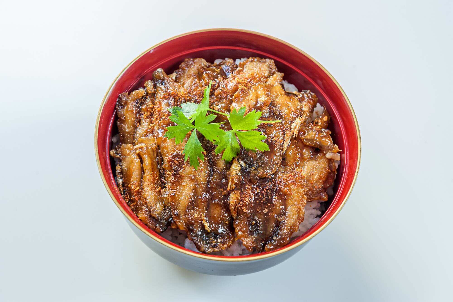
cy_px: 151
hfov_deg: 33.4
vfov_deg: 22.6
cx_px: 226
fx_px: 754
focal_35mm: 60
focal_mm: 60
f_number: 8
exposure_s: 1/40
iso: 800
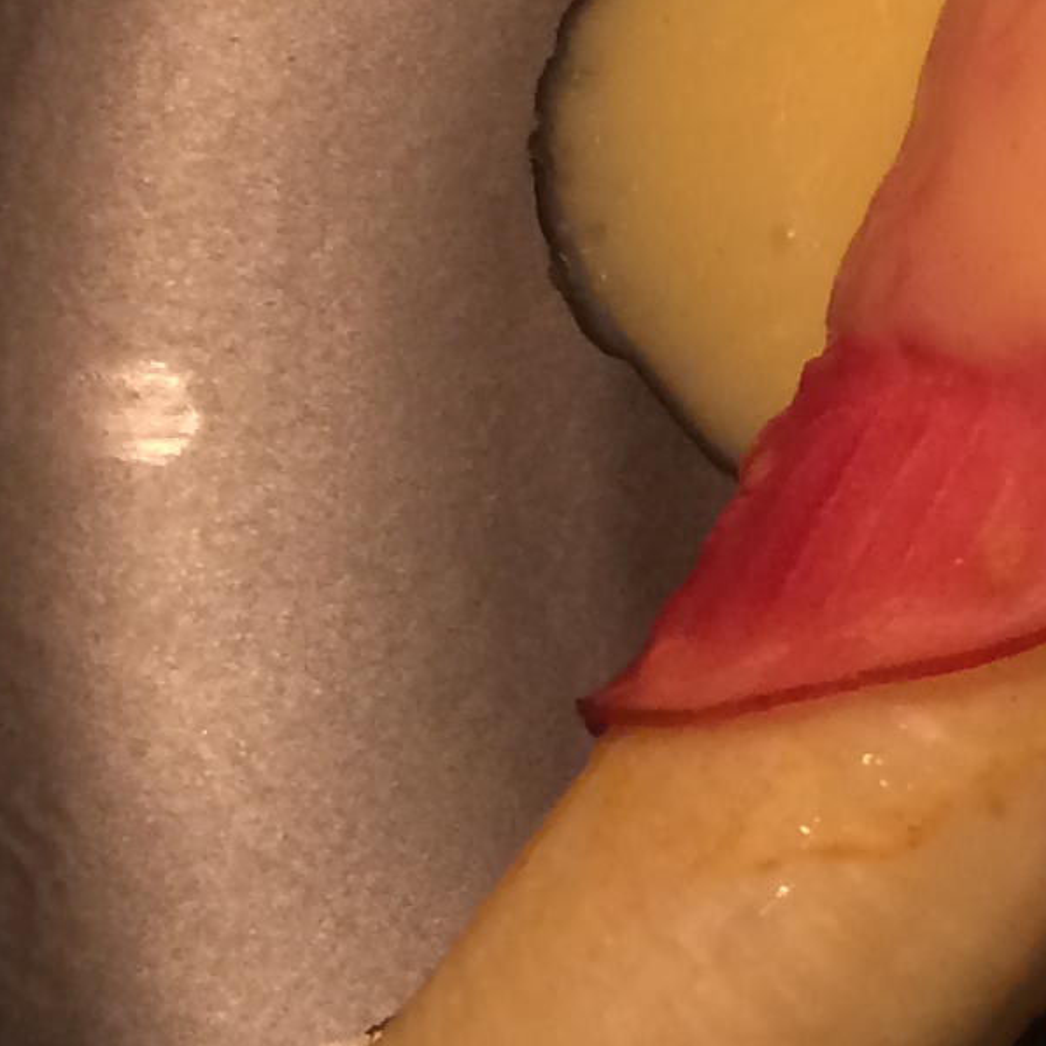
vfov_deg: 11.8
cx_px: 2253
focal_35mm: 145
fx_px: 4957
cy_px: -258
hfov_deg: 10.8
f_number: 2.2
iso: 125
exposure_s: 1/33
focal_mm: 4.12
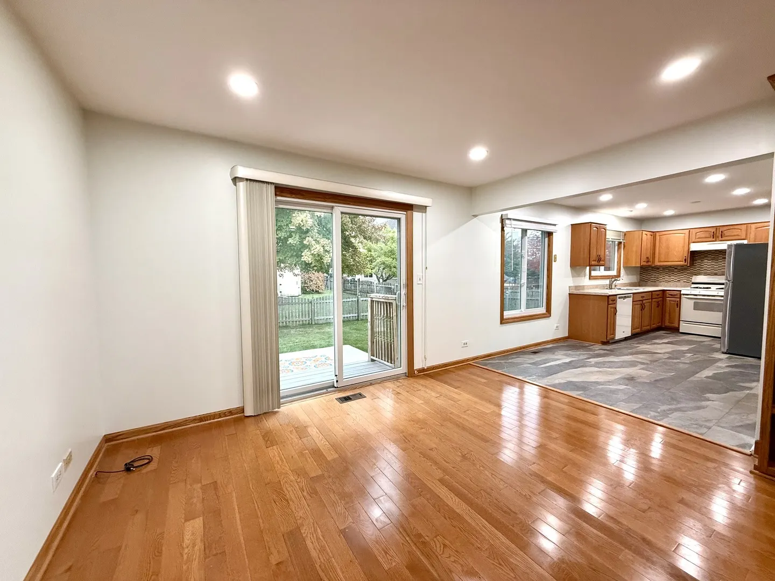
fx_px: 313
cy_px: 290
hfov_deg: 102.1
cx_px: 388
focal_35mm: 14
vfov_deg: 85.7
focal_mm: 2.22
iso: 200
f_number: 2.2
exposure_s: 1/120
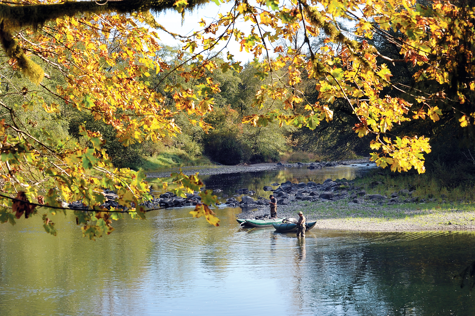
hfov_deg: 27.0
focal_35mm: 75
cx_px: 238
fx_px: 989
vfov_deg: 18.2
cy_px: 158
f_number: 10
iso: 640
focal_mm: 75
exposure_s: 1/400
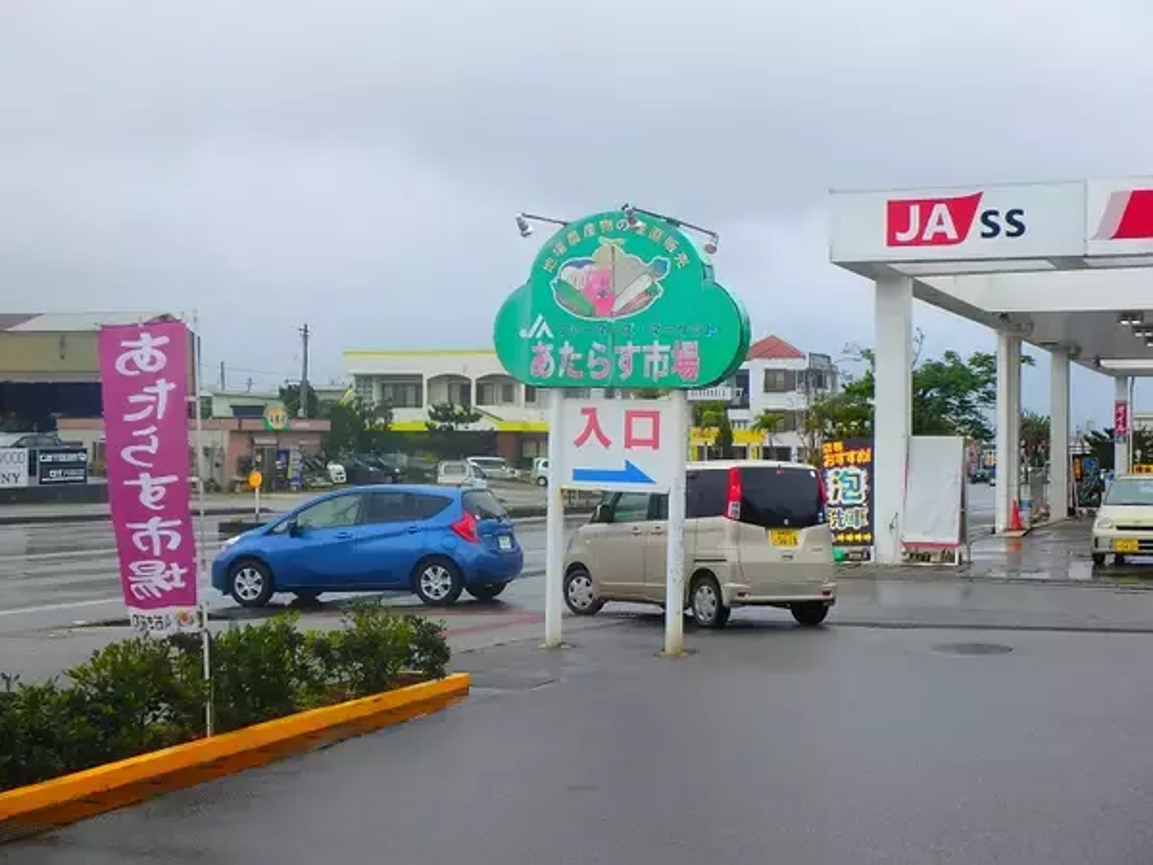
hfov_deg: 42.1
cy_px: 432
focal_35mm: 45
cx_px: 576
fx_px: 1499
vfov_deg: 32.2
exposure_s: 1/320
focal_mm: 8.1
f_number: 5.2
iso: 125
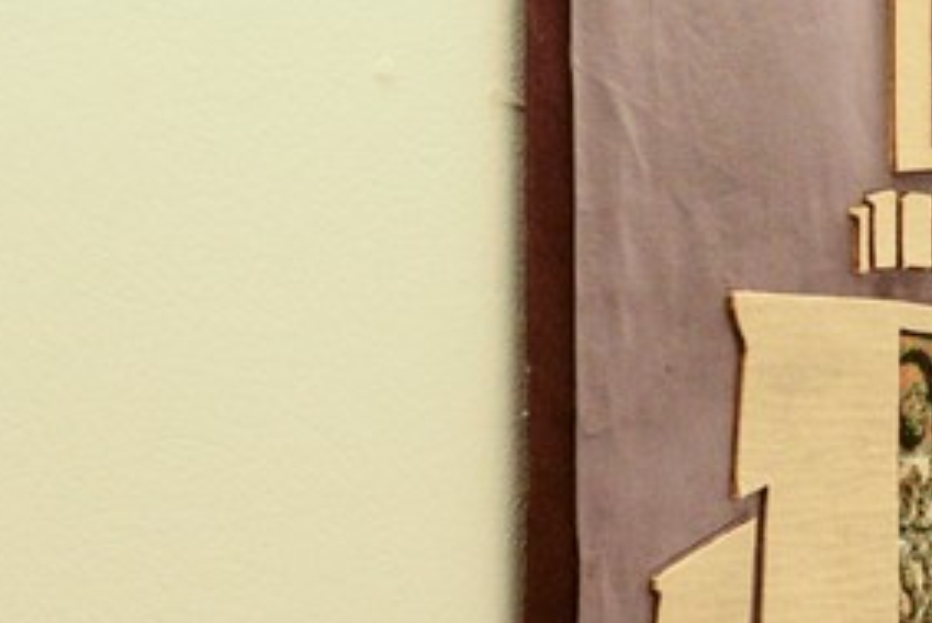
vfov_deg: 7.1
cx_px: 891
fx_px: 4999
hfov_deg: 10.6
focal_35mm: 193
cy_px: 702
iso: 2000
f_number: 2.8
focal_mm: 38
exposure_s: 1/400
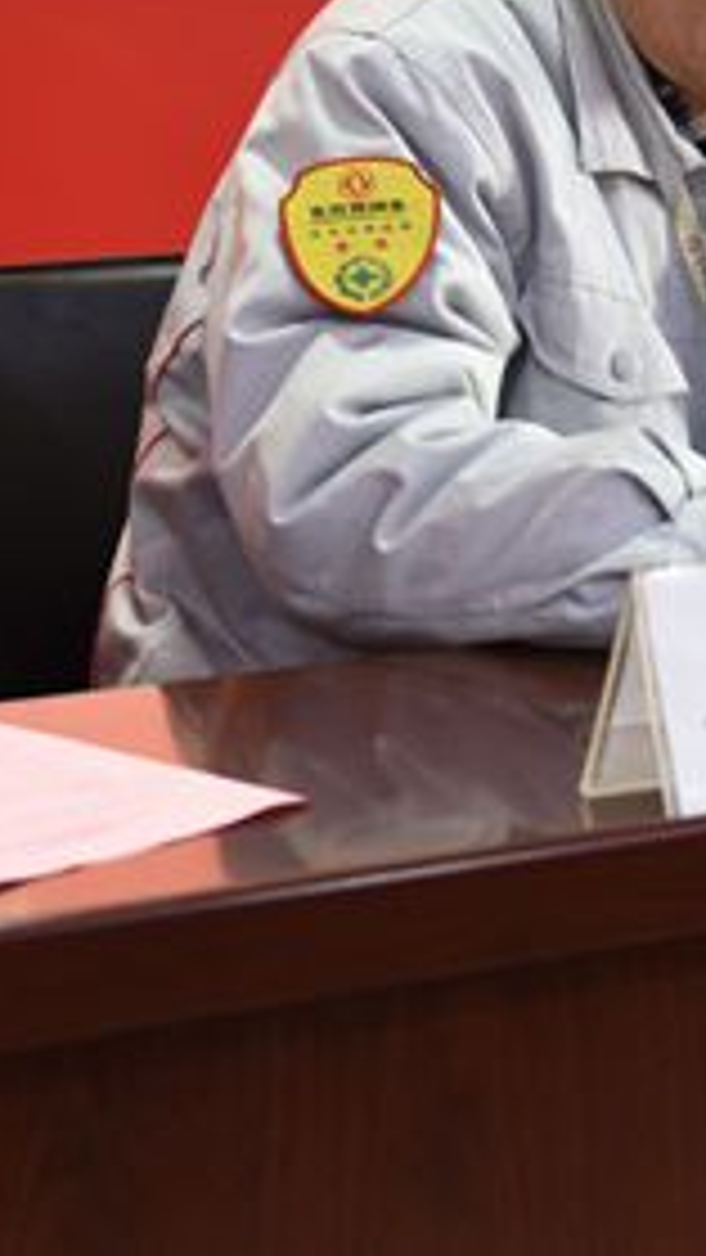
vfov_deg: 19.6
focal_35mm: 108
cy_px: 212
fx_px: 3593
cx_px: 684
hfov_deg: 11.1
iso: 1000
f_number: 3.2
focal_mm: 32
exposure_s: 1/40
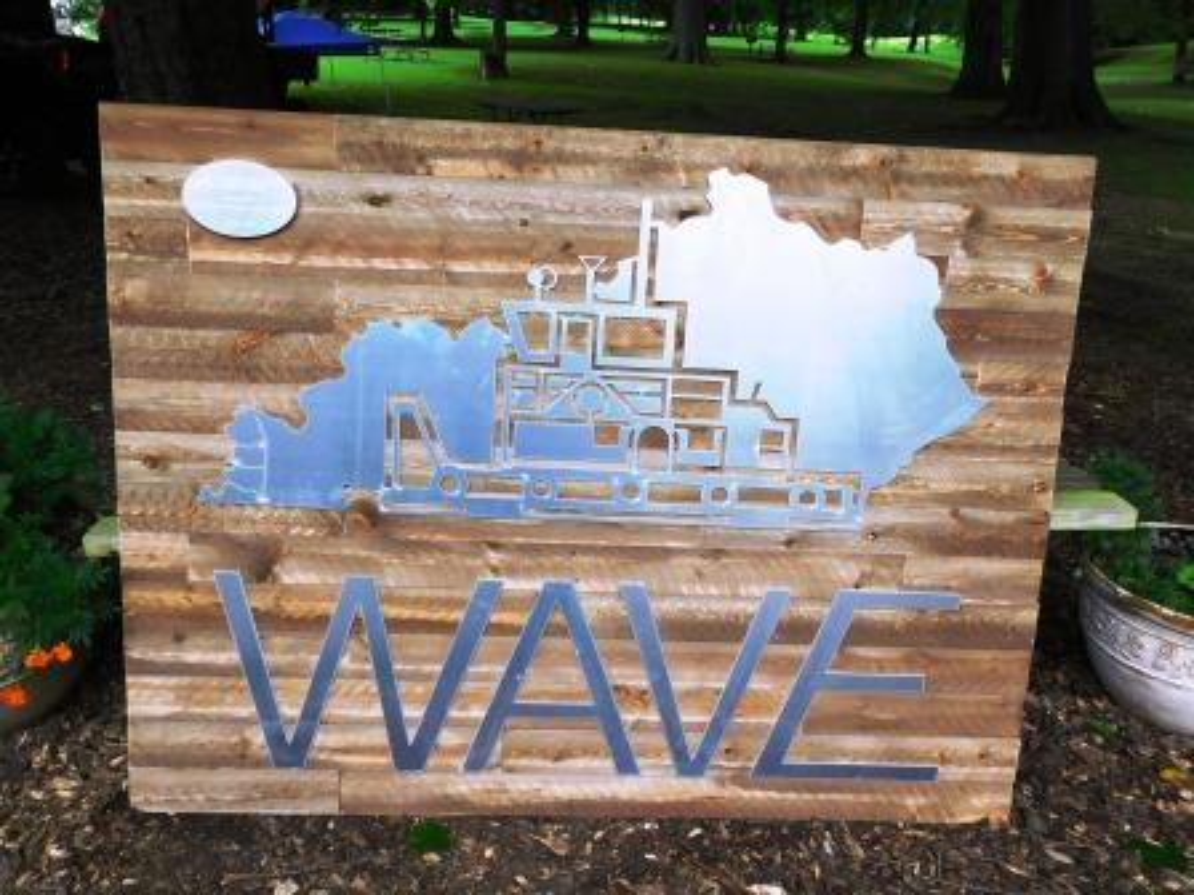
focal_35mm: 28
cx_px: 597
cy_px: 448
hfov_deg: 63.4
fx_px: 966
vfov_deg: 49.7
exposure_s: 1/100
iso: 125
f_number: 3.2
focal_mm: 4.9
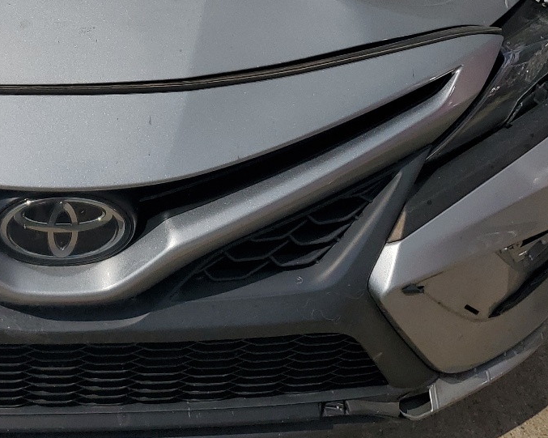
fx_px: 973
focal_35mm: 60
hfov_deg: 30.1
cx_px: 54
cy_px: 70
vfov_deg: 24.8
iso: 50
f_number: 1.5
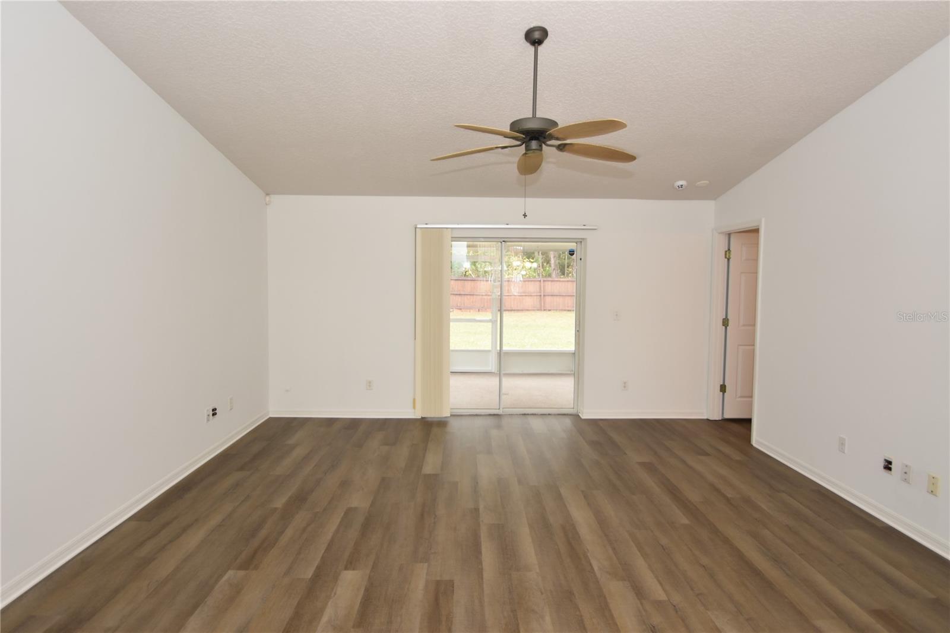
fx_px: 475
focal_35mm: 18
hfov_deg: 90.0
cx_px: 475
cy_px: 316
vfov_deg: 67.4
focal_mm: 12
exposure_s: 1/60
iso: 320
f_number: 4
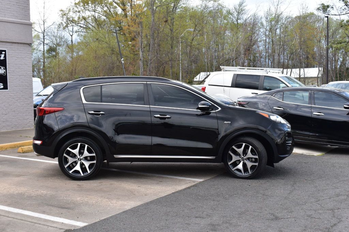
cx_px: 174
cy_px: 116
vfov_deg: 28.1
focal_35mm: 48
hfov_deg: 41.1
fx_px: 465
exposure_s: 1/160
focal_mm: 32
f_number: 9
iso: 400
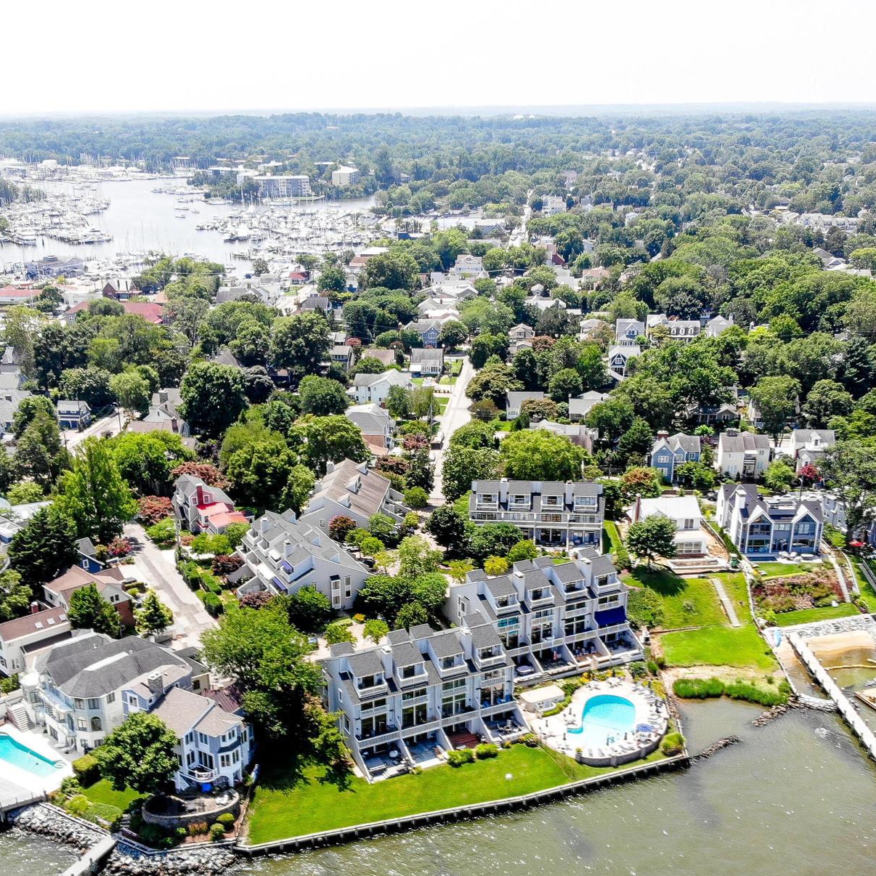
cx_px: 417
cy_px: 542
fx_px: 1031
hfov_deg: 46.0
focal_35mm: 36
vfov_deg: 45.7
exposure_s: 1/435
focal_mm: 4.5
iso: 100
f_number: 2.8
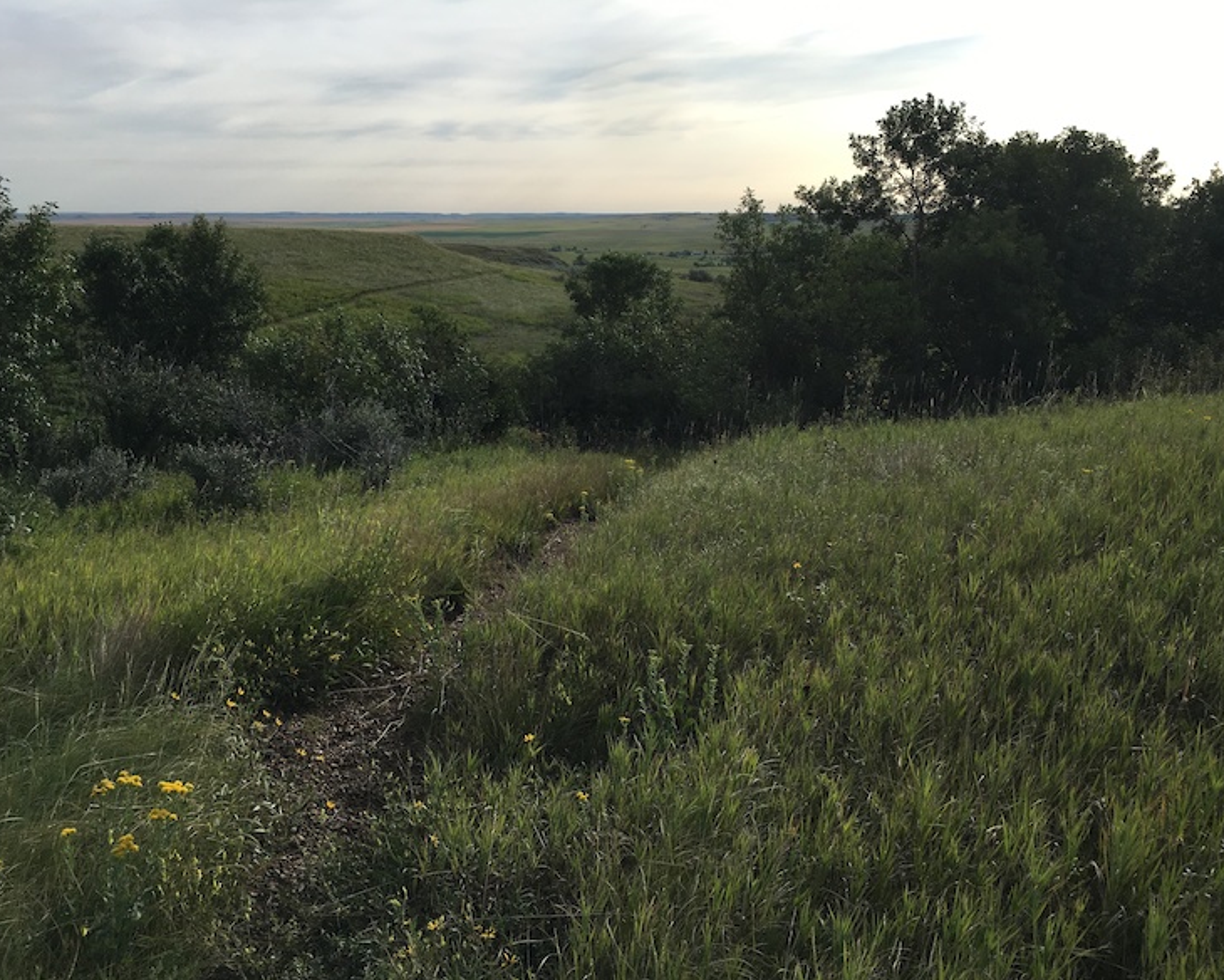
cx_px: 625
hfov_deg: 57.2
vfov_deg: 47.1
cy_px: 500
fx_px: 1123
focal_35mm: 31
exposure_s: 1/1326
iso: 25
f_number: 2.2
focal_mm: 4.15
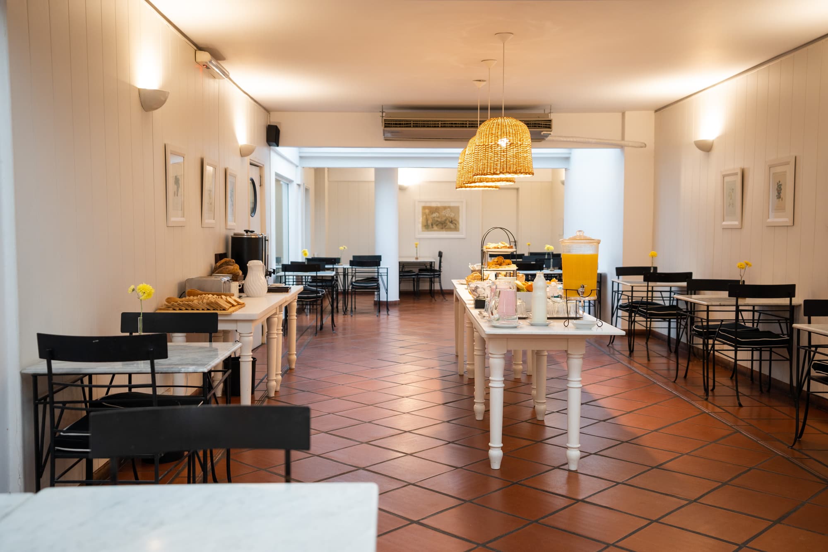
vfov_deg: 37.8
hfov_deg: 54.4
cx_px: 414
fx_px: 805
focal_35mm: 35
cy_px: 276
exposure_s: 1/40
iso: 1000
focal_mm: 35
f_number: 2.8
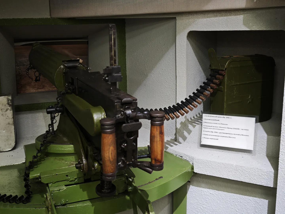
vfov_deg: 31.5
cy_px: 107
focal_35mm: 46
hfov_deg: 41.2
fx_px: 379
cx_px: 142
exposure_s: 1/100
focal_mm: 6.55
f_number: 1.62
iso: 320
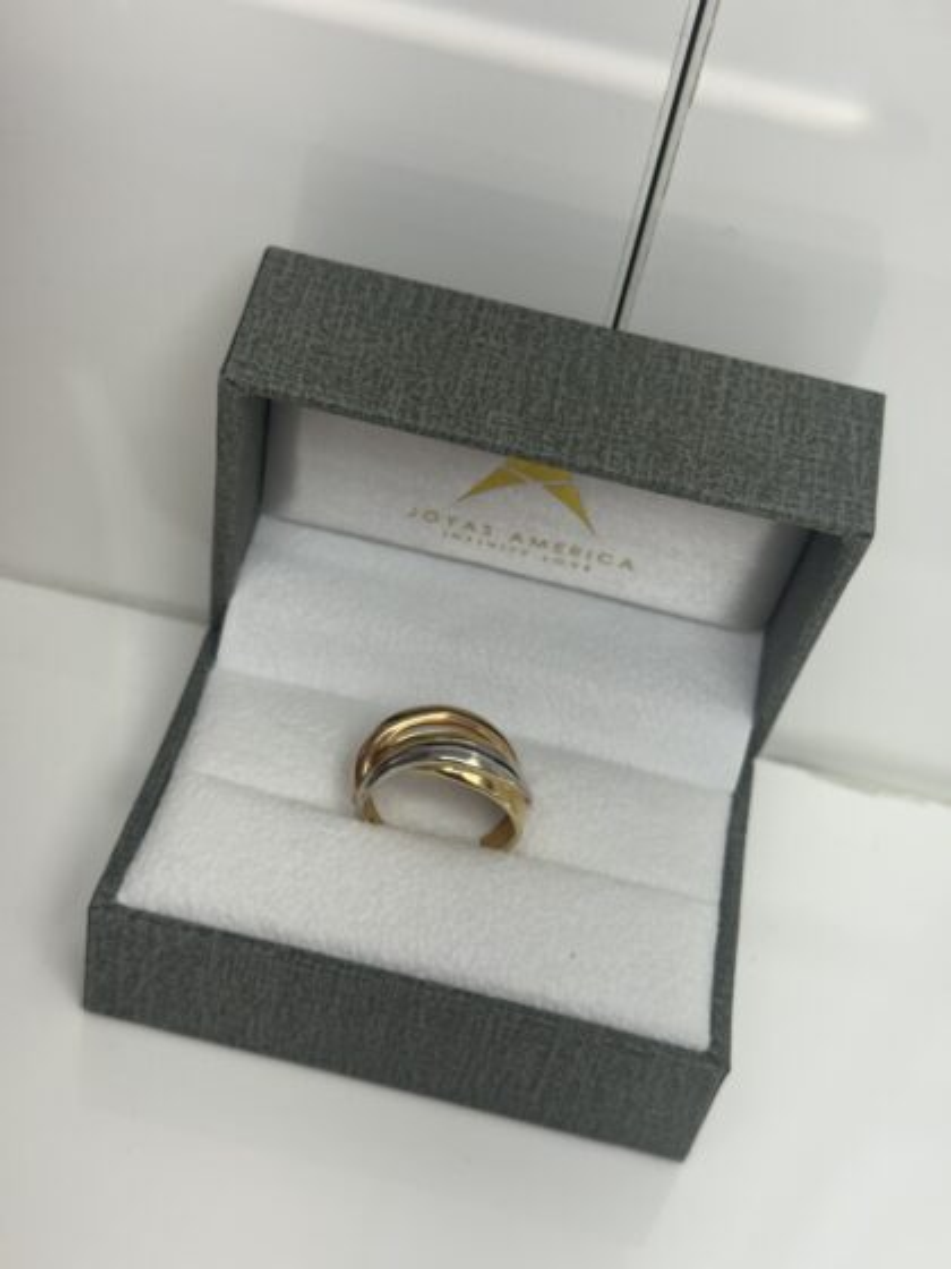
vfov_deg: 39.7
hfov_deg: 30.3
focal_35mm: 48
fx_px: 1758
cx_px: 476
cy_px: 634
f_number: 1.78
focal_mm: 6.76
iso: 50
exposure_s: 1/171
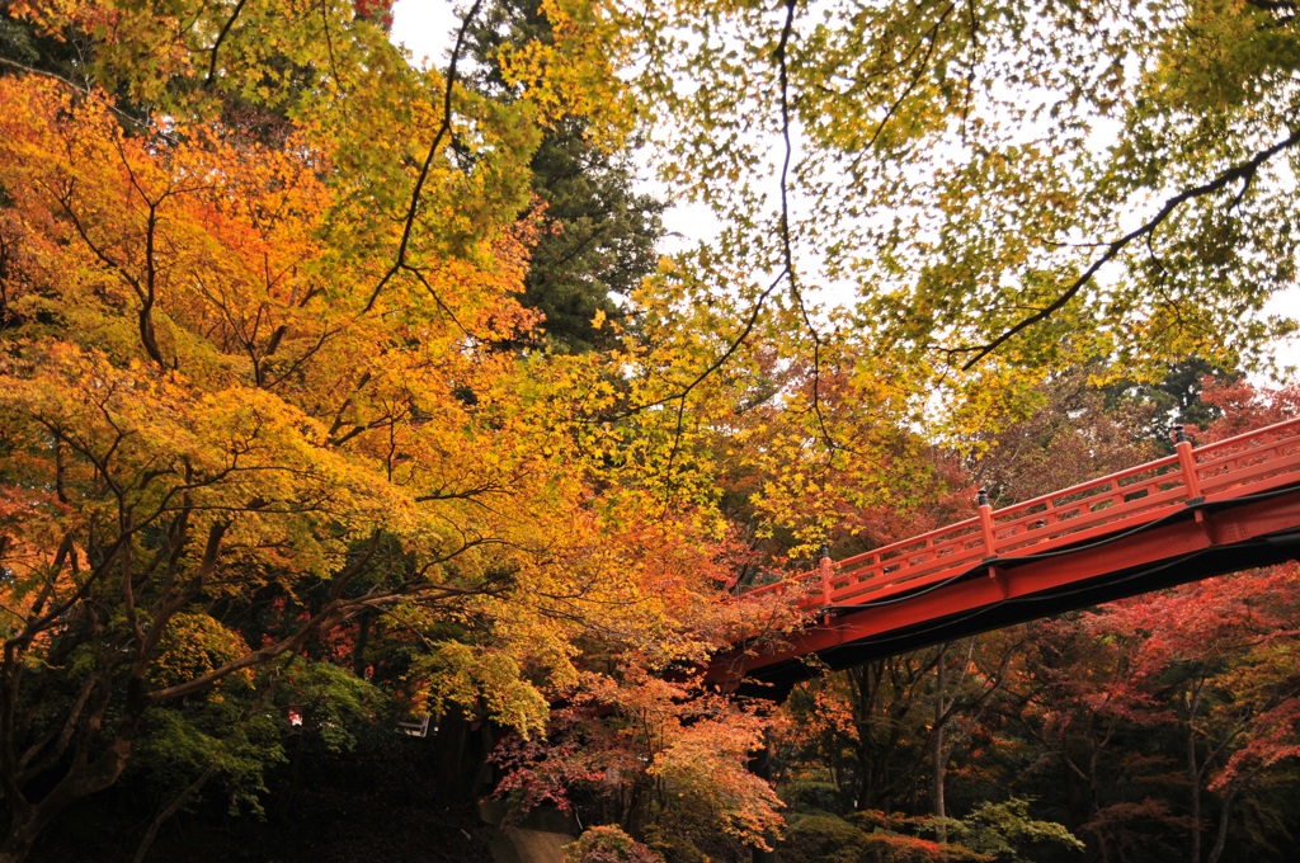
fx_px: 1190
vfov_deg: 39.9
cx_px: 650
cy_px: 432
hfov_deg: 57.3
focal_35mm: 33
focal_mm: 22
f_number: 2.8
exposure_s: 1/800
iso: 320
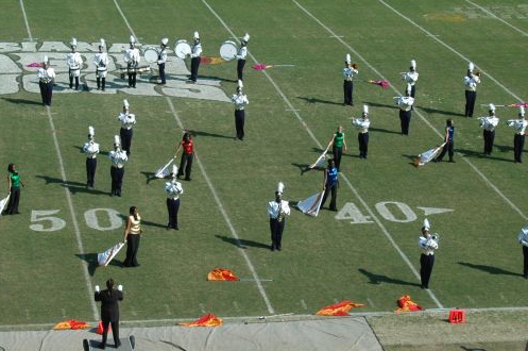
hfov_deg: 19.5
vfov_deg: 13.0
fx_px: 1538
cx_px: 215
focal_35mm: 105
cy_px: 116
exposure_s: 1/320
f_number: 10
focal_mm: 34
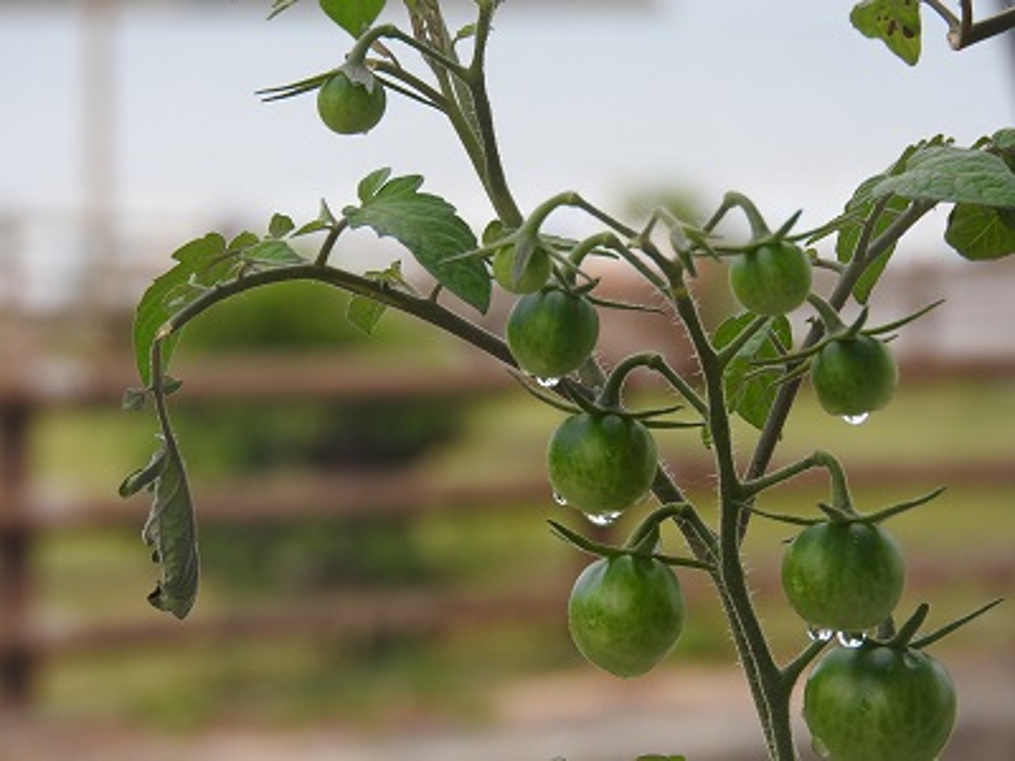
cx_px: 508
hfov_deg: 9.0
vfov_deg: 6.8
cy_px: 380
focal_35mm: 220
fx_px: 6451
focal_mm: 39.4
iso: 100
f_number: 5.3
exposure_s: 1/160
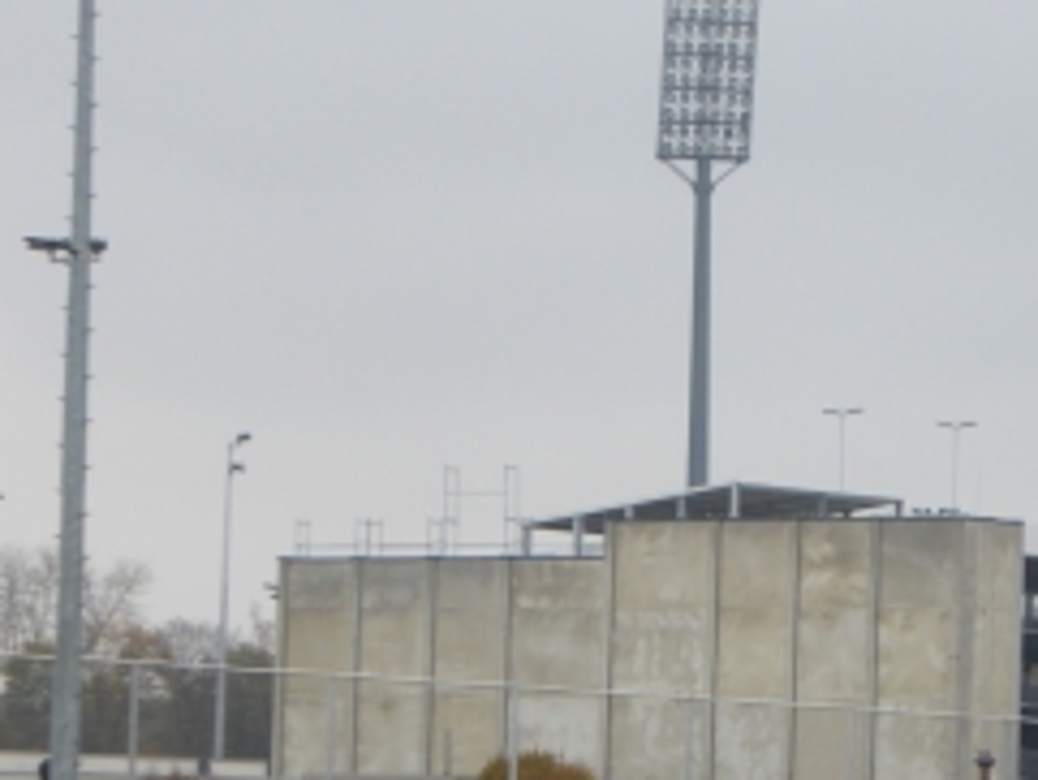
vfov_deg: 5.9
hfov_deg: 7.8
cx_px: 866
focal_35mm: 252
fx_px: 7560
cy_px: 582
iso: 160
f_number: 5.3
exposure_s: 1/60
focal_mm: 24.2
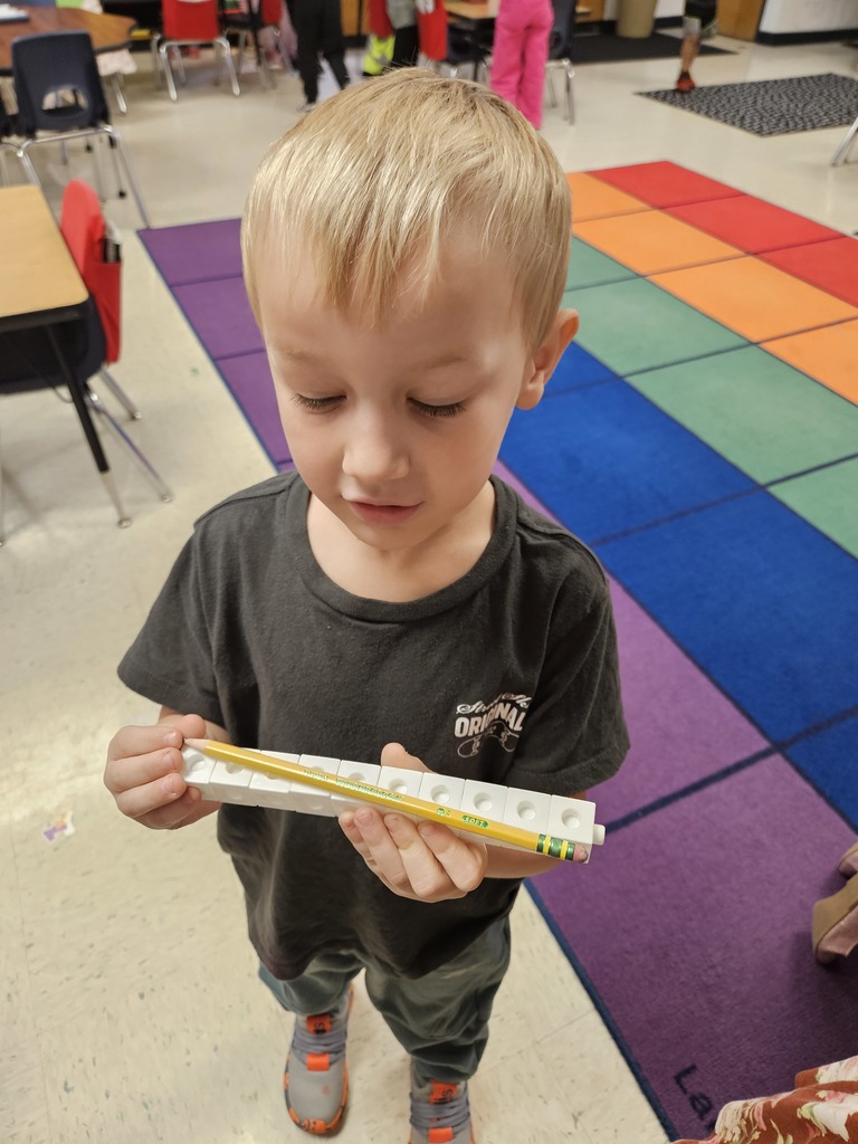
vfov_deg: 73.9
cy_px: 572
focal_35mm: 23
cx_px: 429
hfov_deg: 58.9
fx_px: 760
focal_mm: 5.4
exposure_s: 1/120
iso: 320
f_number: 1.8
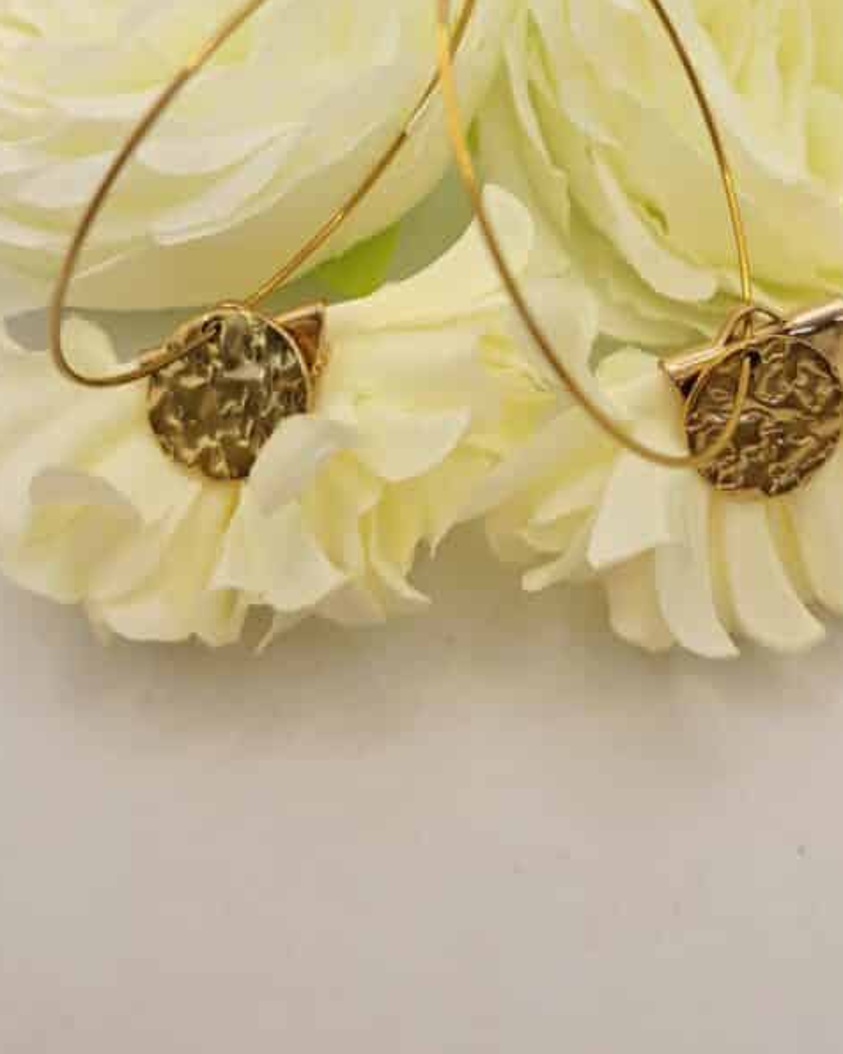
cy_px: 231
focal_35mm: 42
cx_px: 528
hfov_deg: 35.5
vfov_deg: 42.1
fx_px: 1310
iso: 50
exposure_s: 1/221
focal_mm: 5.23
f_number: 1.8
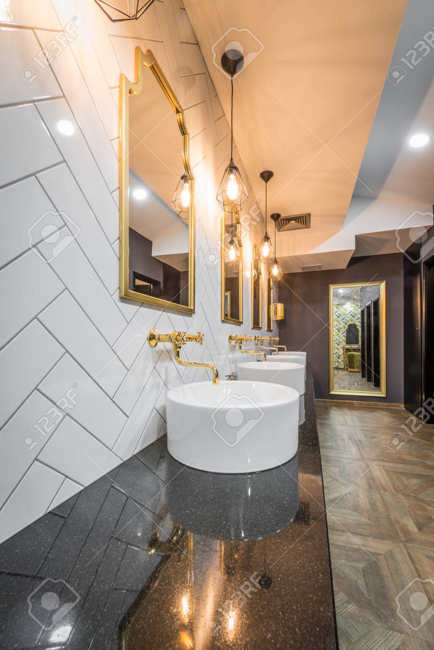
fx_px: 253
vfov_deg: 104.2
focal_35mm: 14
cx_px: 217
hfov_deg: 81.2
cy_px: 325
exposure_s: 2
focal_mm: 14
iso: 100
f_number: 13
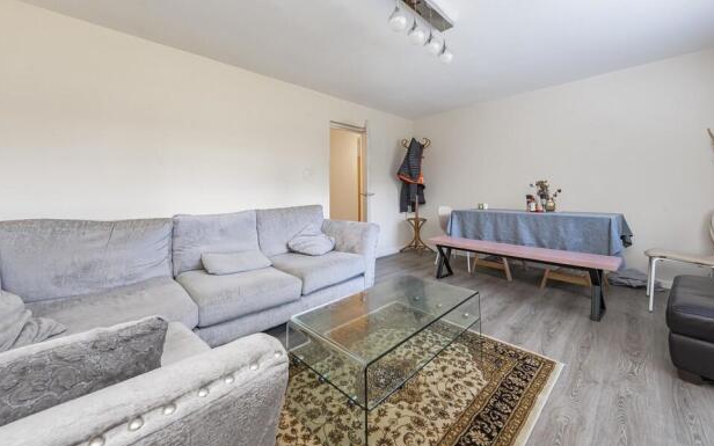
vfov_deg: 82.5
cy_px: 196
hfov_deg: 109.3
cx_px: 339
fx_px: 253
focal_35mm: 13
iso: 320
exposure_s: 1/4
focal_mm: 12
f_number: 9
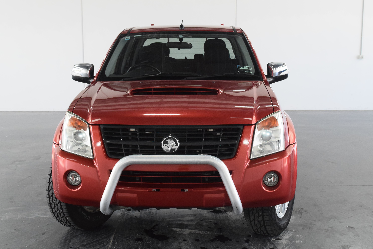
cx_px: 186
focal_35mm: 48
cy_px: 124
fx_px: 498
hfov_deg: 41.1
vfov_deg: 28.1
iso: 3200
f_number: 10
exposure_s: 1/640
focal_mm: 32
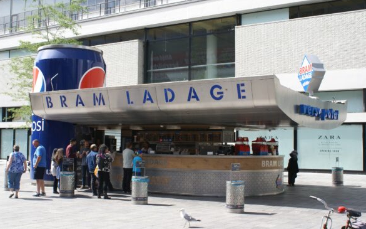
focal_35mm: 44
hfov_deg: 45.3
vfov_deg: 29.2
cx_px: 180
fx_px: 439
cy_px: 114
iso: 100
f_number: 8
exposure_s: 1/100
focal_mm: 28
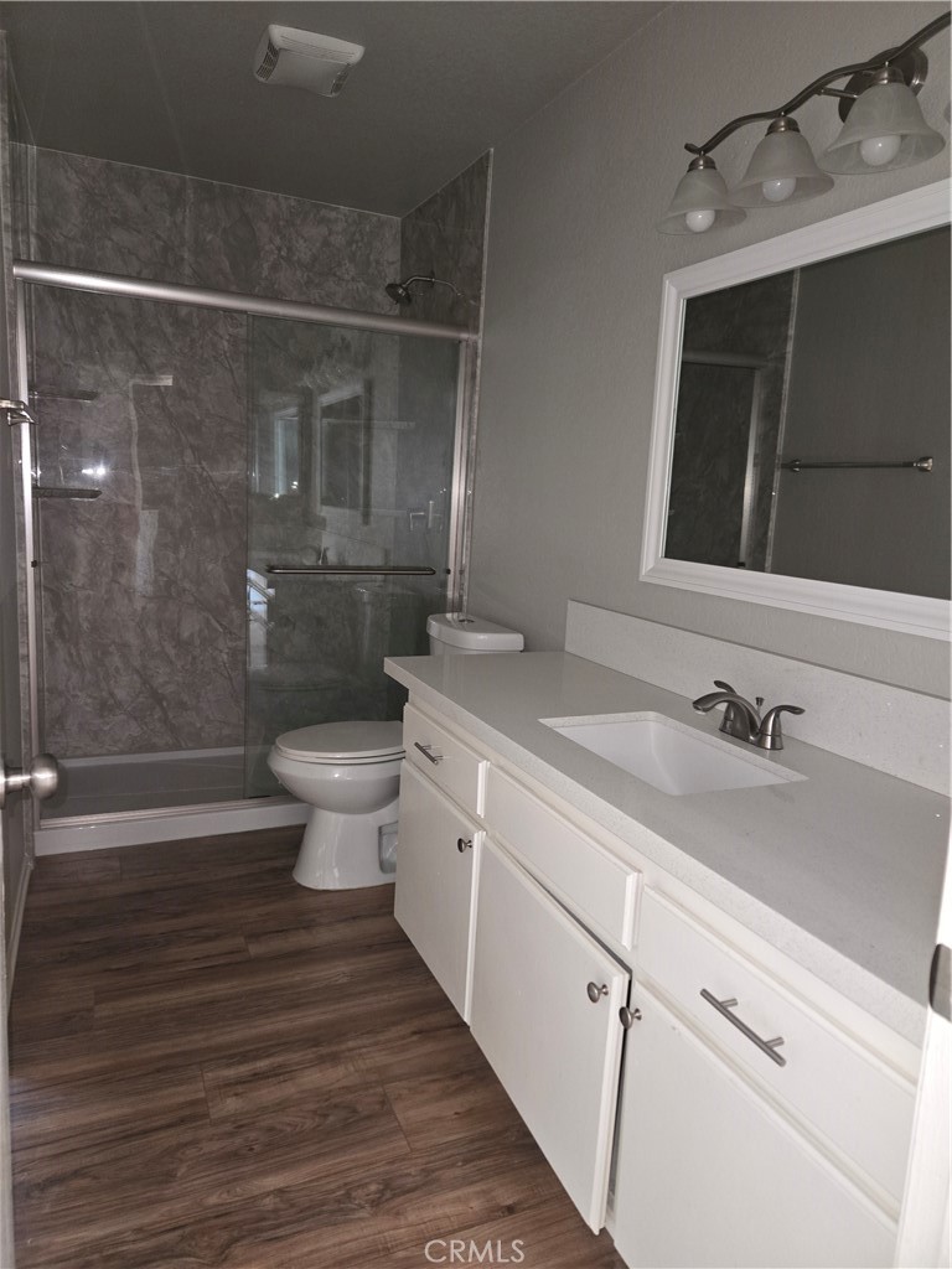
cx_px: 476
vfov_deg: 73.9
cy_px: 634
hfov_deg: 58.9
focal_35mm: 23
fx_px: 843
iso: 500
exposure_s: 1/12
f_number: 1.8
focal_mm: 5.4
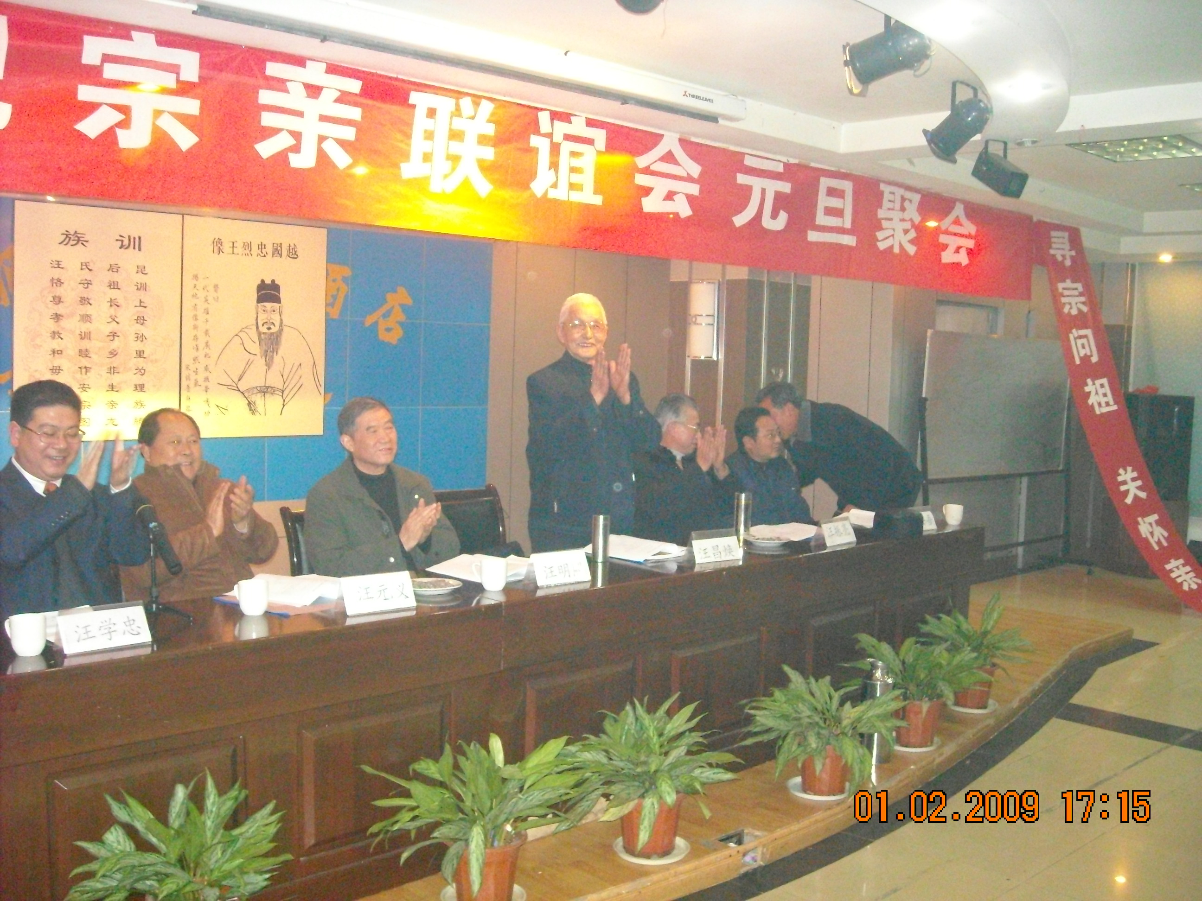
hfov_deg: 52.6
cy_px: 450
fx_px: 1215
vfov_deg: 40.7
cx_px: 601
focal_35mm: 35
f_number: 2.8
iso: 1000
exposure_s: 1/60
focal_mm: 5.7
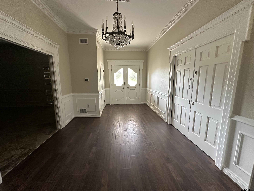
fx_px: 103
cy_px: 96
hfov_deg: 102.1
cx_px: 127
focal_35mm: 14
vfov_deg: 85.7
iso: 250
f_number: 2.2
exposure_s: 1/99
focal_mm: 2.22
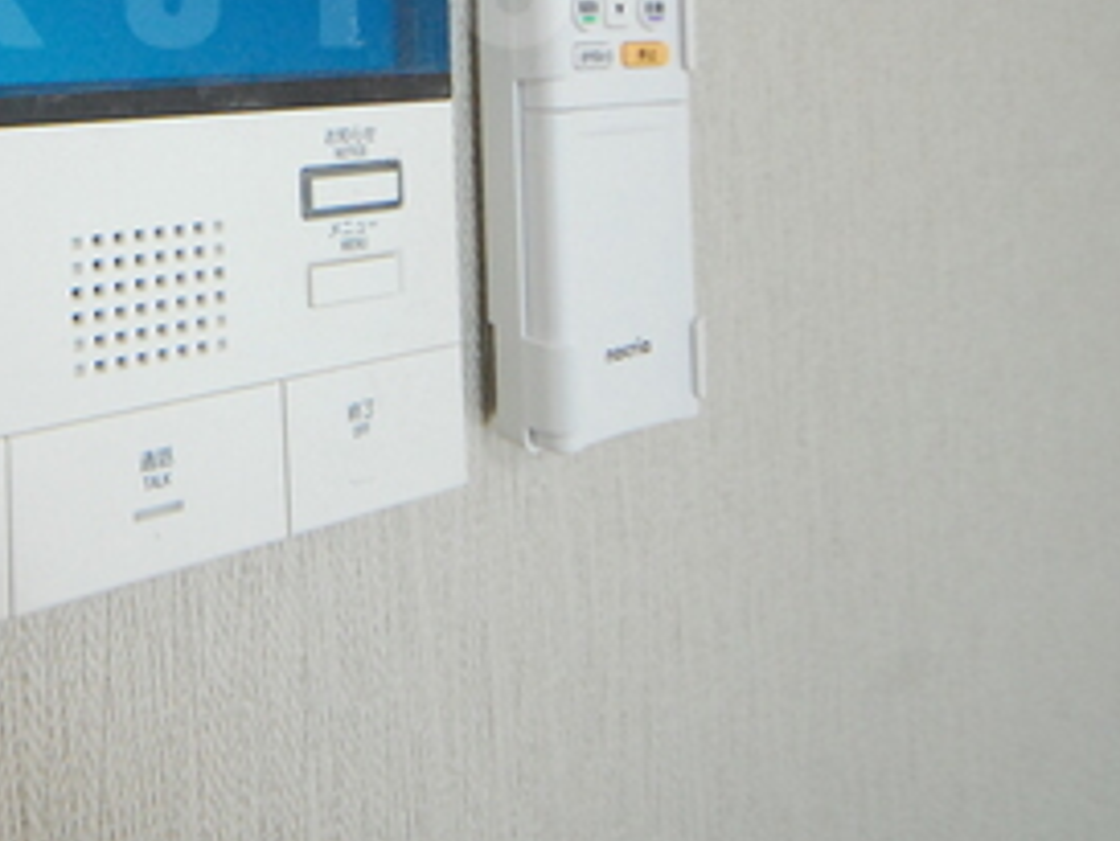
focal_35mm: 27
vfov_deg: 43.9
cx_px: -45
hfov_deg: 50.2
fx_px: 874
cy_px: 0
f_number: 5
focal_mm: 8
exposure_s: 1/100
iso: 1600
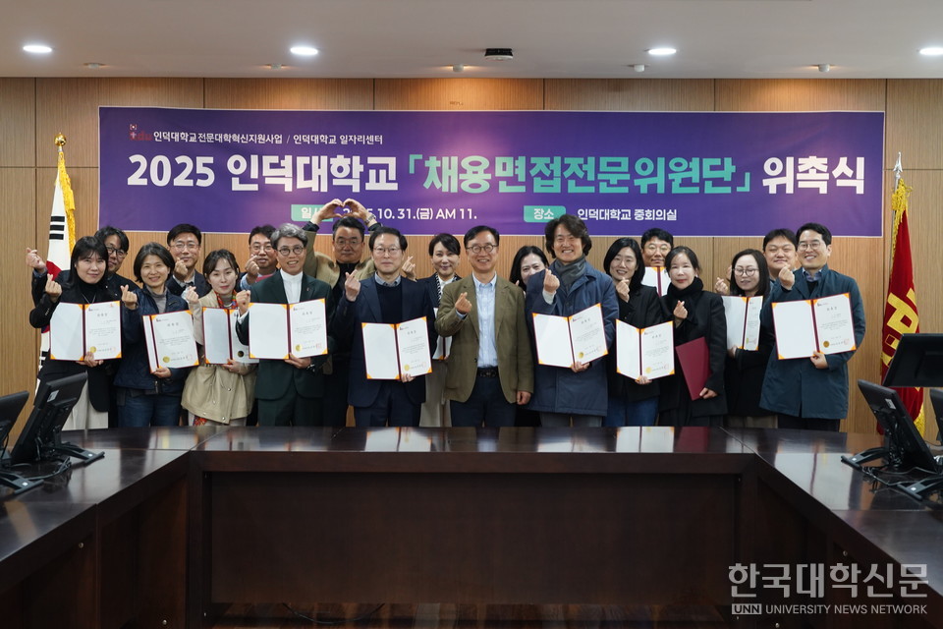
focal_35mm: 60
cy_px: 314
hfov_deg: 33.4
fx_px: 1572
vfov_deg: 22.6
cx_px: 472
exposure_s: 1/60
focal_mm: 60
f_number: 5.6
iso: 2000
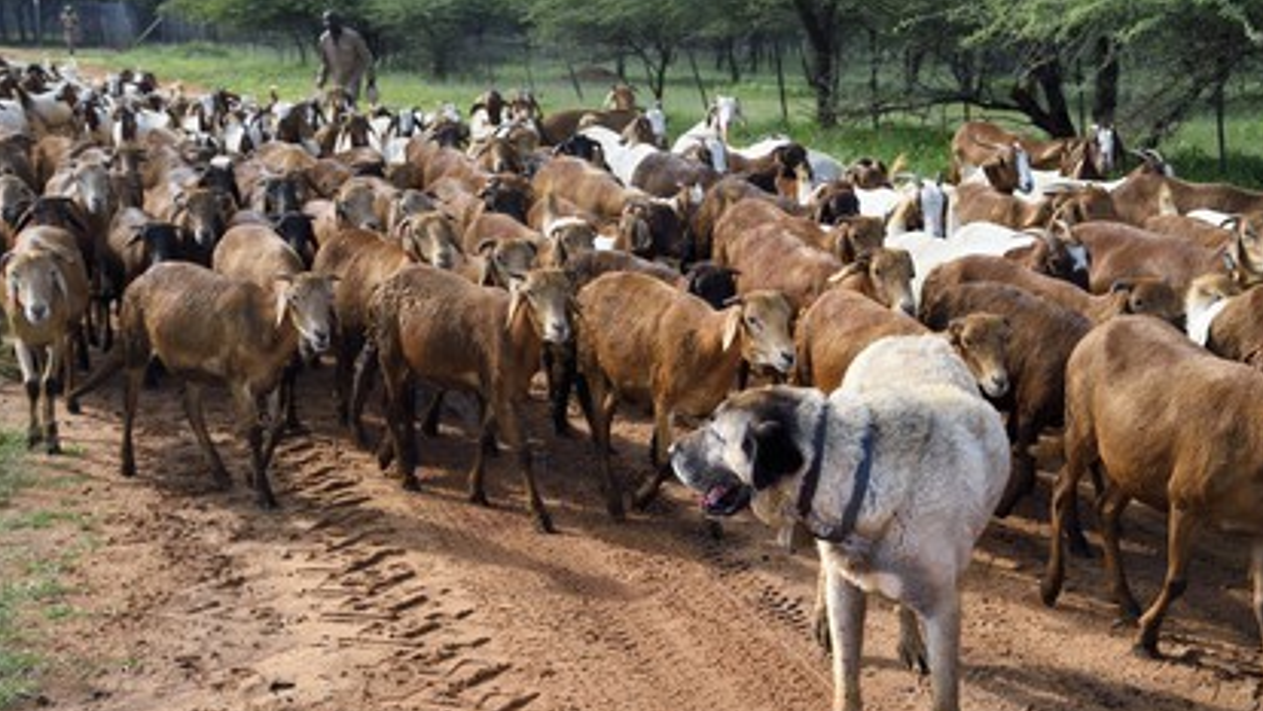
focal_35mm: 51
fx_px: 1708
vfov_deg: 23.5
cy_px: 403
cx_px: 632
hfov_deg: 40.6
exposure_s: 1/800
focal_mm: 48
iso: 400
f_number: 8
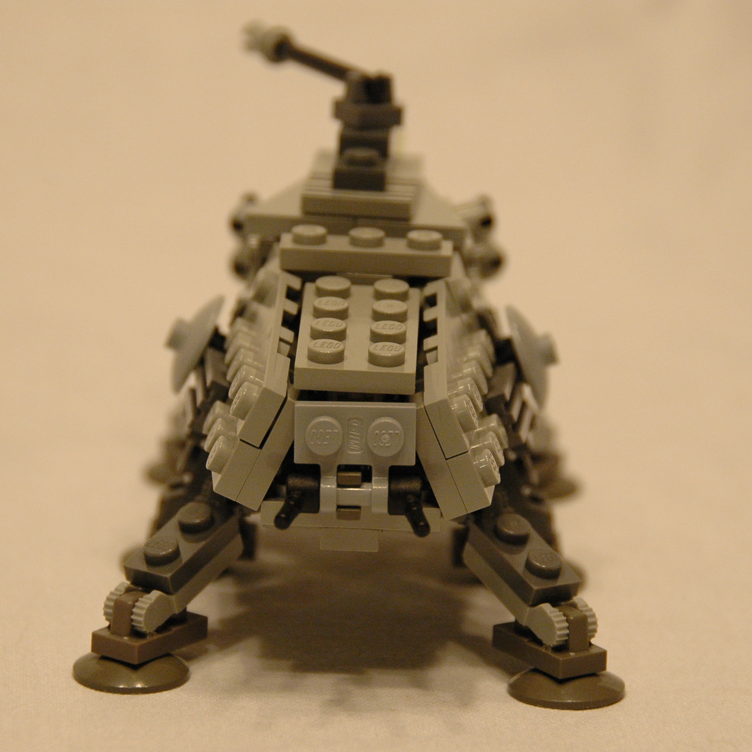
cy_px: 376
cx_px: 345
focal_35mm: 202
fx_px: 4956
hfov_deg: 8.7
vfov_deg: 8.7
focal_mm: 105
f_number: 5.6
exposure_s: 1/25
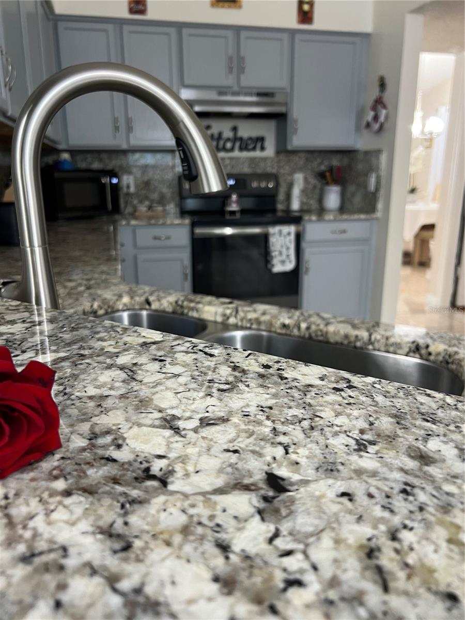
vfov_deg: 67.3
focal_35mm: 26
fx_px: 466
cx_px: 232
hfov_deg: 53.1
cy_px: 310
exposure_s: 1/60
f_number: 1.5
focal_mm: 5.7
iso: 250
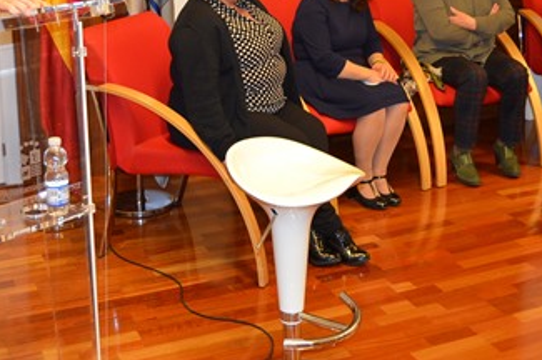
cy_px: 10
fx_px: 887
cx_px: 277
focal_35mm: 59
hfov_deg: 34.0
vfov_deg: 22.2
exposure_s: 1/60
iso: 640
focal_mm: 20
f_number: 3.5
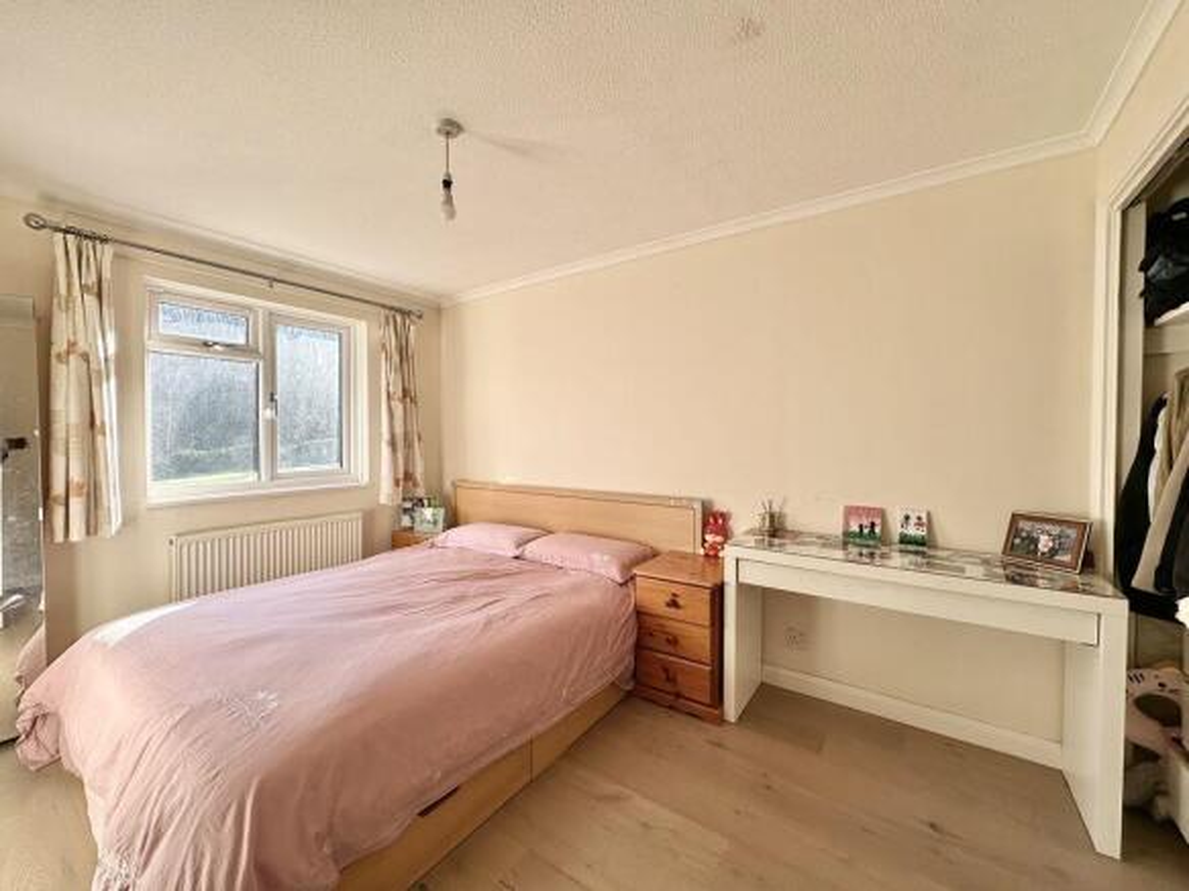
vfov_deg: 85.7
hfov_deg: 102.1
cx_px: 594
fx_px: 481
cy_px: 446
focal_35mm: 14
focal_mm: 2.22
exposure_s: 1/142
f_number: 2.2
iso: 40
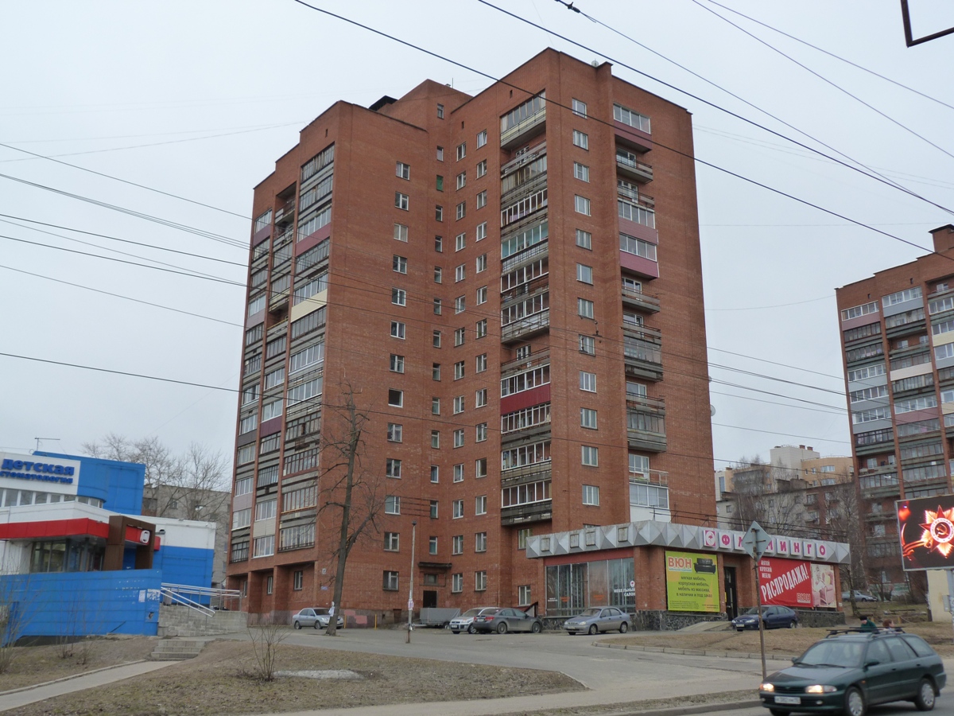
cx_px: 477
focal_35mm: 36
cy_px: 358
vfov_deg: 39.7
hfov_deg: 51.4
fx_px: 992
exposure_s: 1/100
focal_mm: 6.5
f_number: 3.1
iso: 125
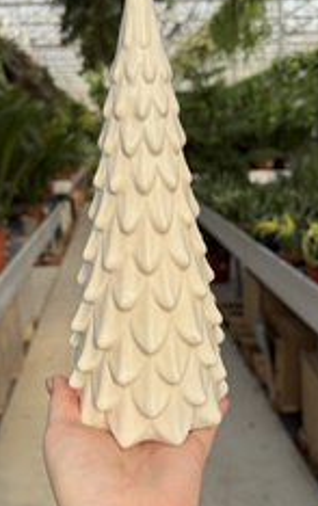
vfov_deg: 51.3
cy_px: 212
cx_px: 142
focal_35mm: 38
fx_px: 525
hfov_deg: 33.7
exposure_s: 1/1585
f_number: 1.78
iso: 80
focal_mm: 6.76
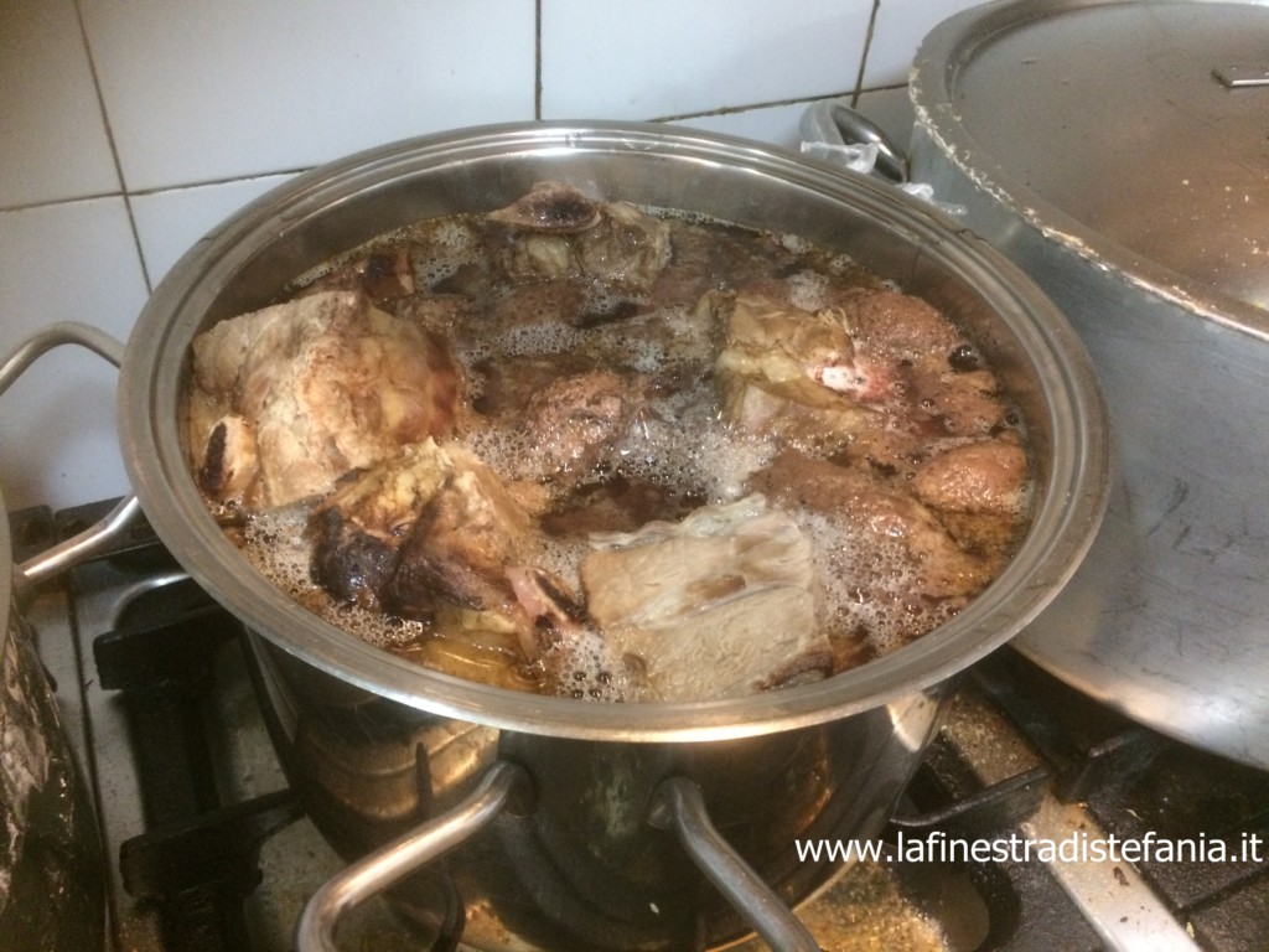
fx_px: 1063
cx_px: 634
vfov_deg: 48.2
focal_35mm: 29
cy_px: 476
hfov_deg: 61.7
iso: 320
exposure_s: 1/17
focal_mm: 4.15
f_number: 2.2
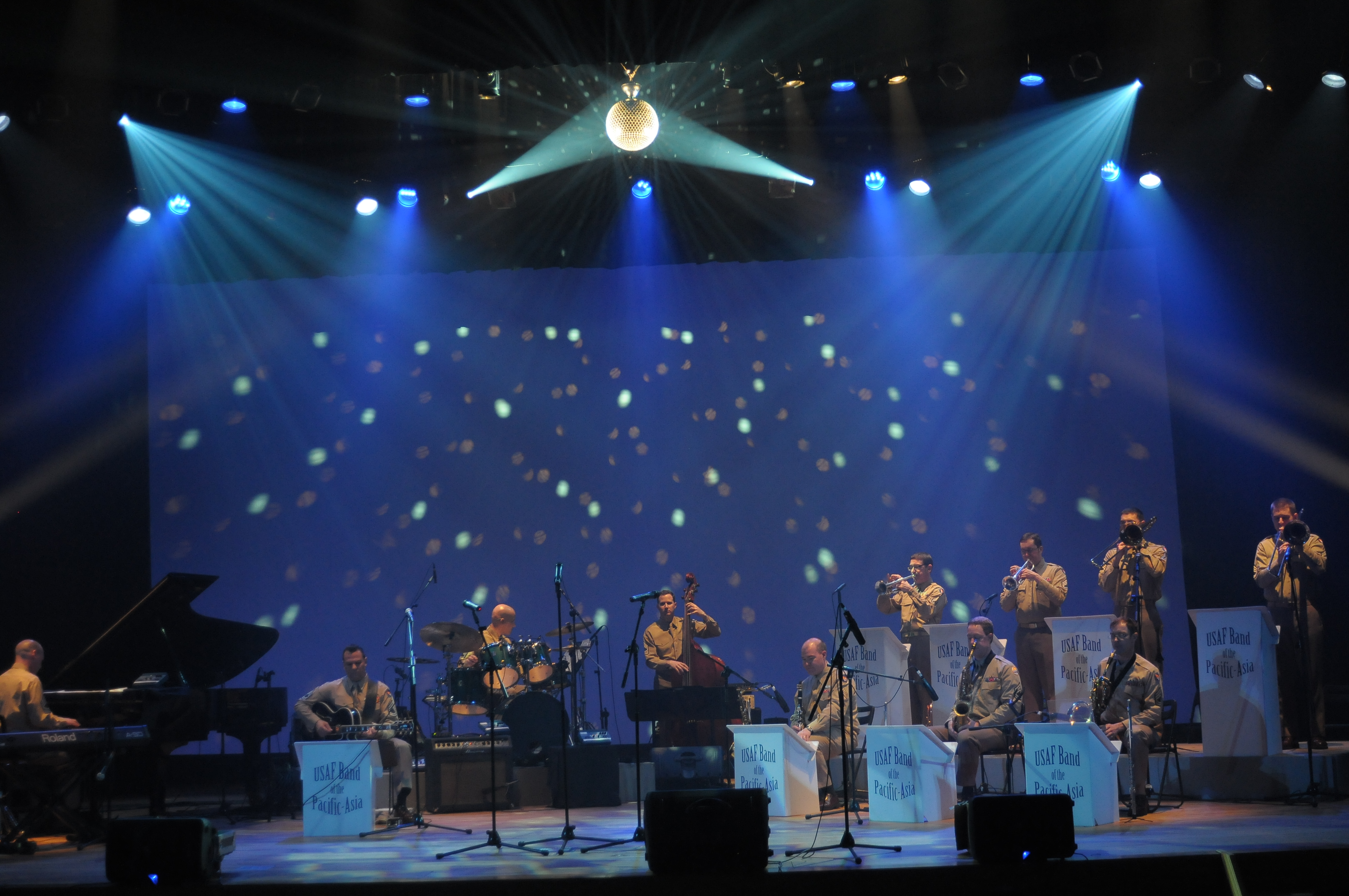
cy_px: 448
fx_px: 1572
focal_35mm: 42
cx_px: 674
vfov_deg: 31.8
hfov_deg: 46.4
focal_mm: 28
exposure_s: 1/125
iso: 1000
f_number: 3.5
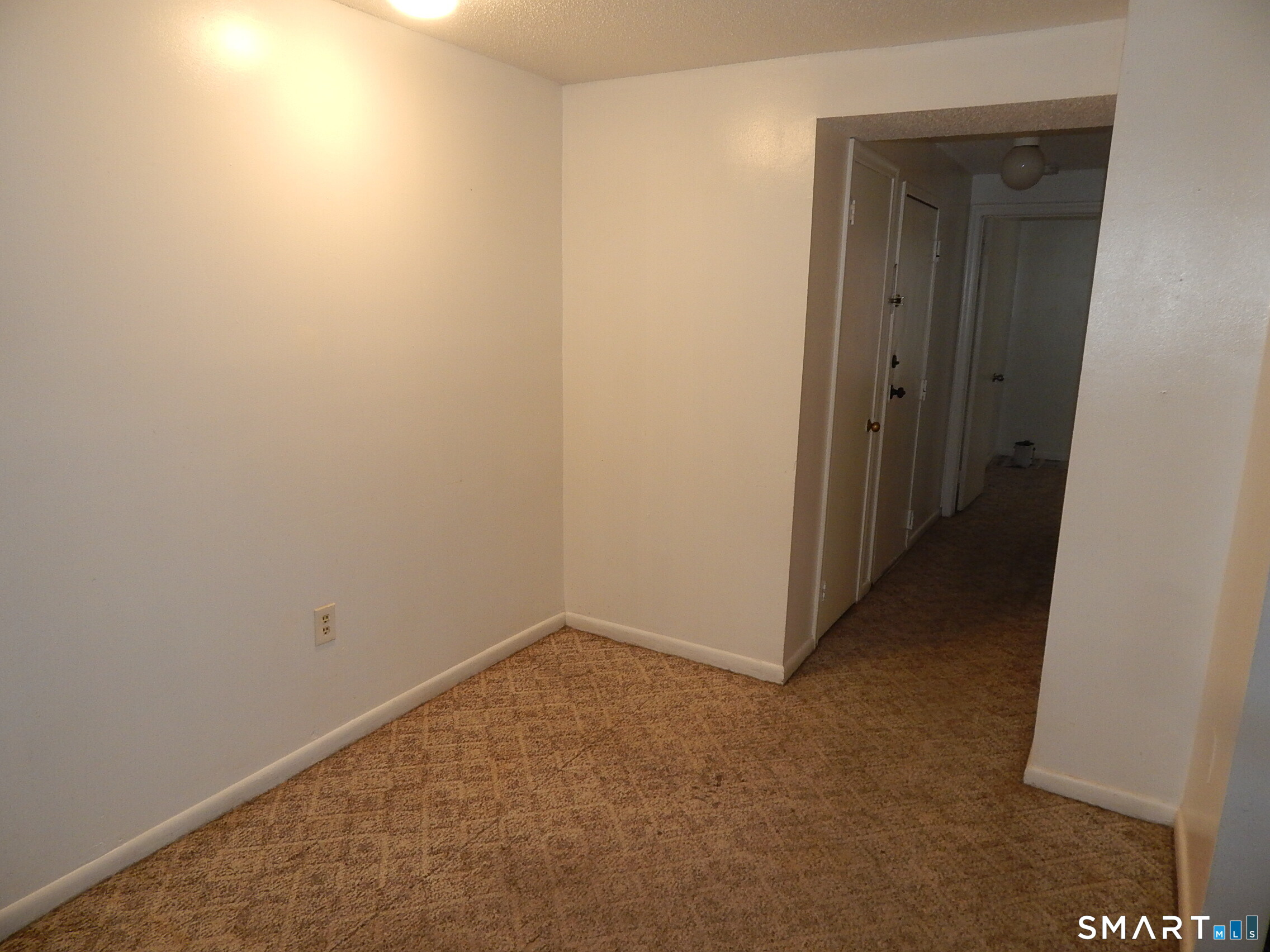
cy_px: 476
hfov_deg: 73.9
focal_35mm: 23
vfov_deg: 58.9
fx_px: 844
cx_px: 635
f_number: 3
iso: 200
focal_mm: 4
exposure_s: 1/30
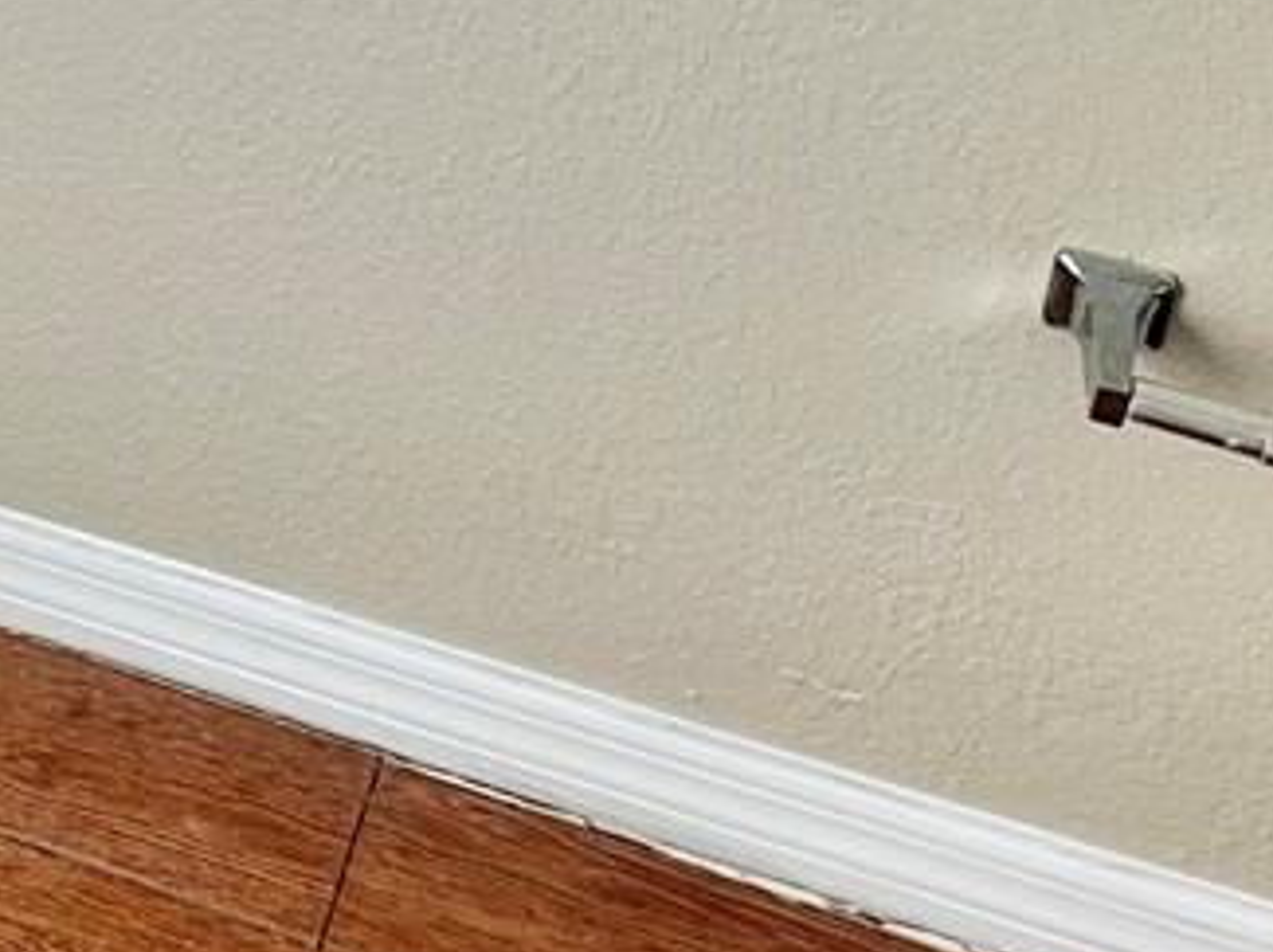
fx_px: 2535
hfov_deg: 26.6
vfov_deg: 18.8
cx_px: -12
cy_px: -470
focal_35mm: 69
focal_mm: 2.22
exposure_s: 1/120
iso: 40
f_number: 2.2
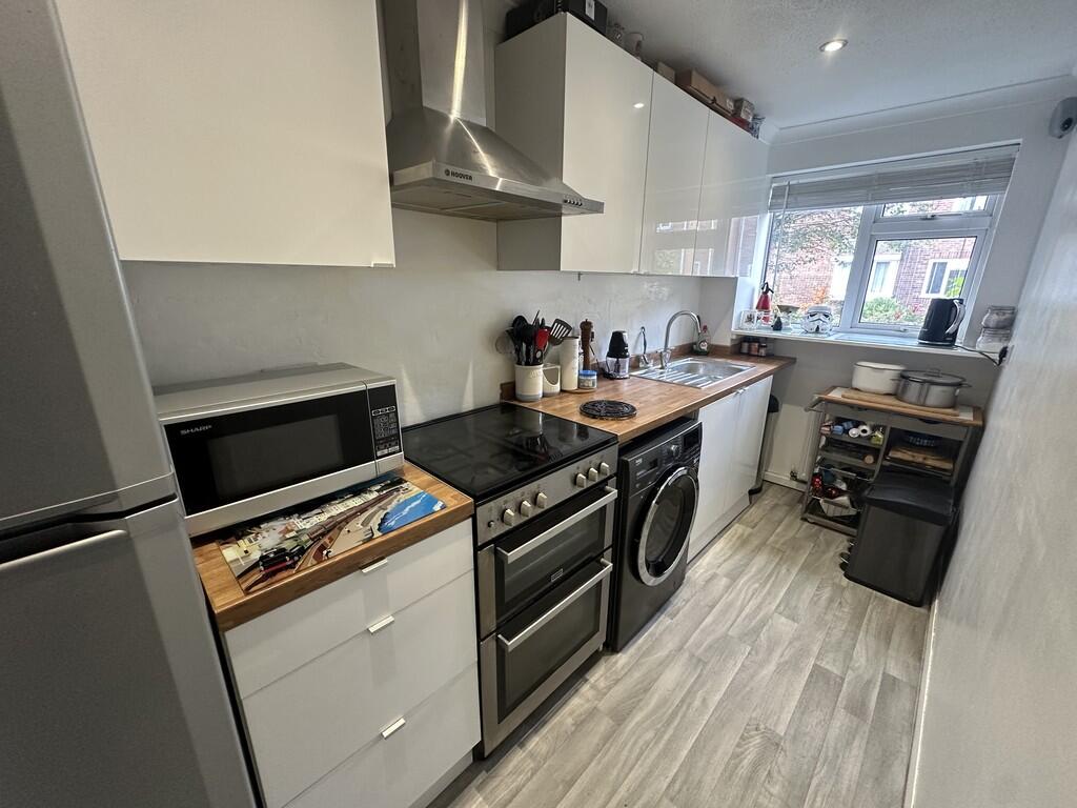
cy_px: 404
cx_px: 538
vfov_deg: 85.7
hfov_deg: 102.1
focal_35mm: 14
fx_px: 436
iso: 250
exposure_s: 1/100
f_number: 2.2
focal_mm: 2.22
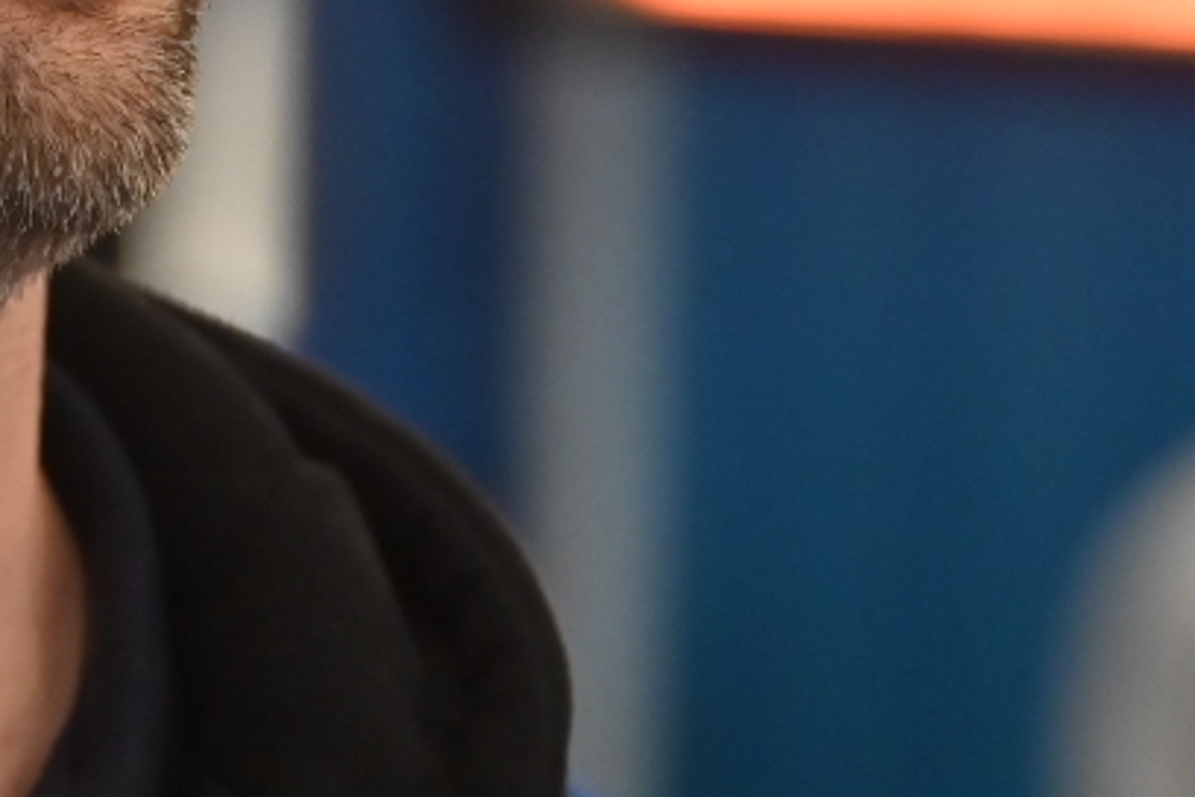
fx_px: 15169
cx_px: -135
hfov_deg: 4.5
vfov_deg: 3.0
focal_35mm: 457
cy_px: 23
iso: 2500
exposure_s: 1/400
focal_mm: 115
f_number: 2.8
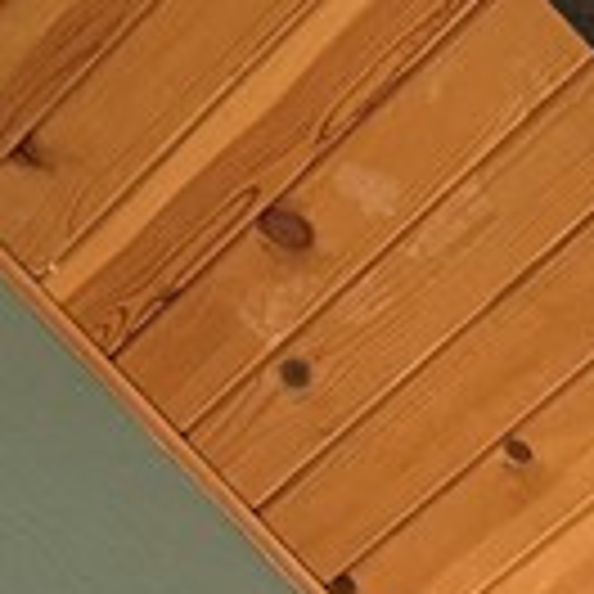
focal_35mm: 165
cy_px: 216
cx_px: 1044
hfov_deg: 10.1
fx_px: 3203
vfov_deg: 10.6
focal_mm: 6.76
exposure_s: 1/30
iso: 800
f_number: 1.78
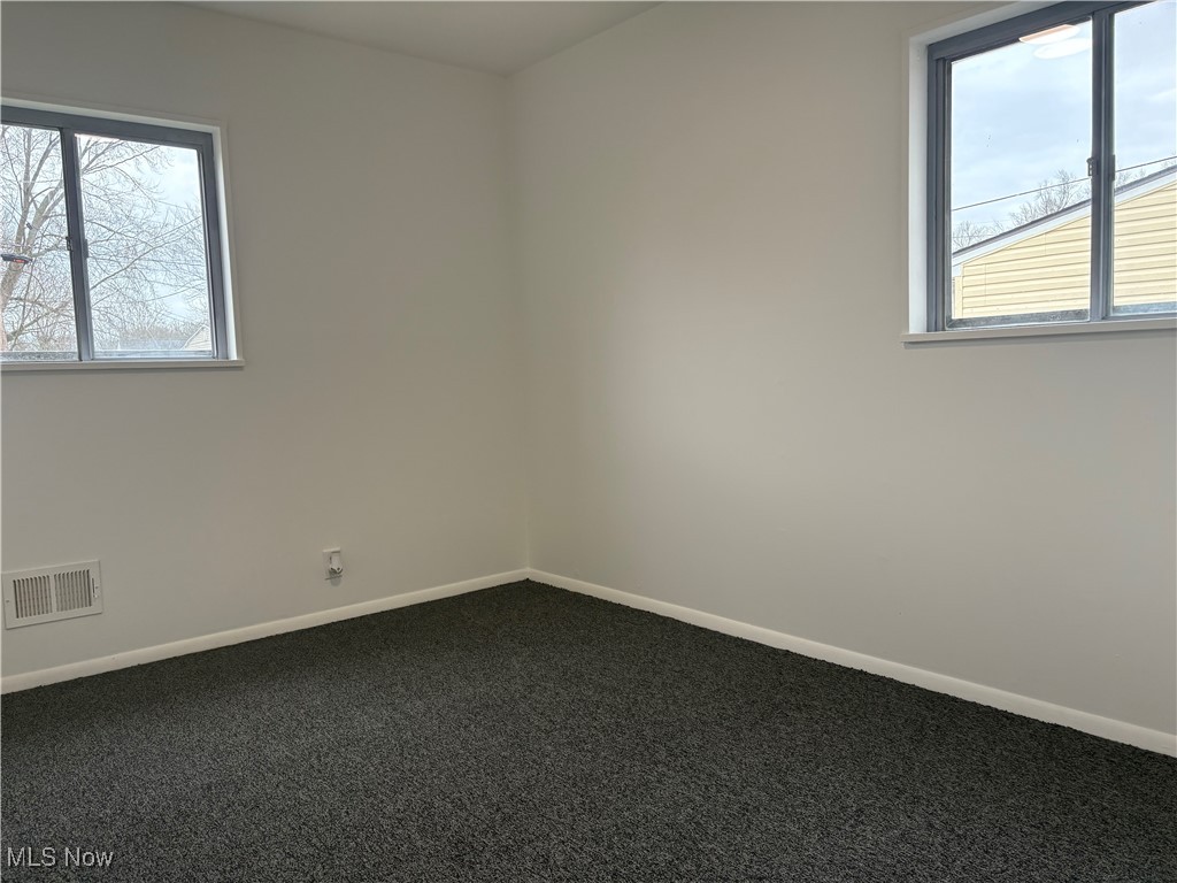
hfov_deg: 67.3
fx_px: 884
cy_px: 442
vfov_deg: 53.1
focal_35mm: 26
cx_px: 588
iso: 125
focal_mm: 5.96
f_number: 1.6
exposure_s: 1/199
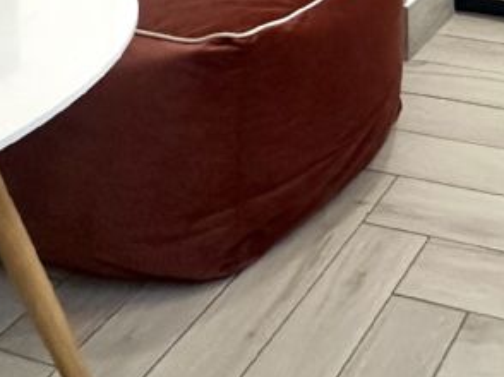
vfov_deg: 17.0
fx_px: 902
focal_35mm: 62
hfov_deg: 27.7
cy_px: -388
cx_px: 593
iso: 200
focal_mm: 2.22
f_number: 2.2
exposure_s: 1/100
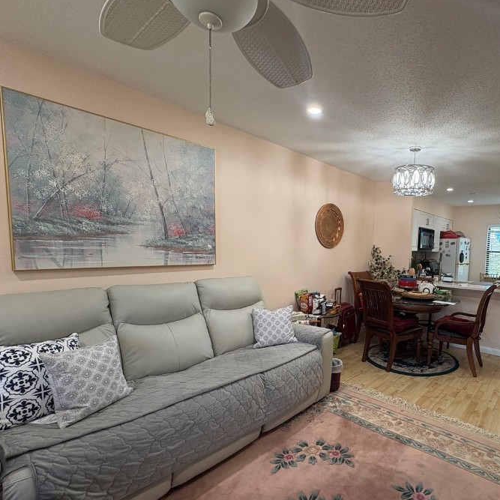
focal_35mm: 19
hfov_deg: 74.7
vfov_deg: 77.5
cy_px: 272
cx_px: 342
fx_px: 310
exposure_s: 1/60
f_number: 2.2
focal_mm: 2.22
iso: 125
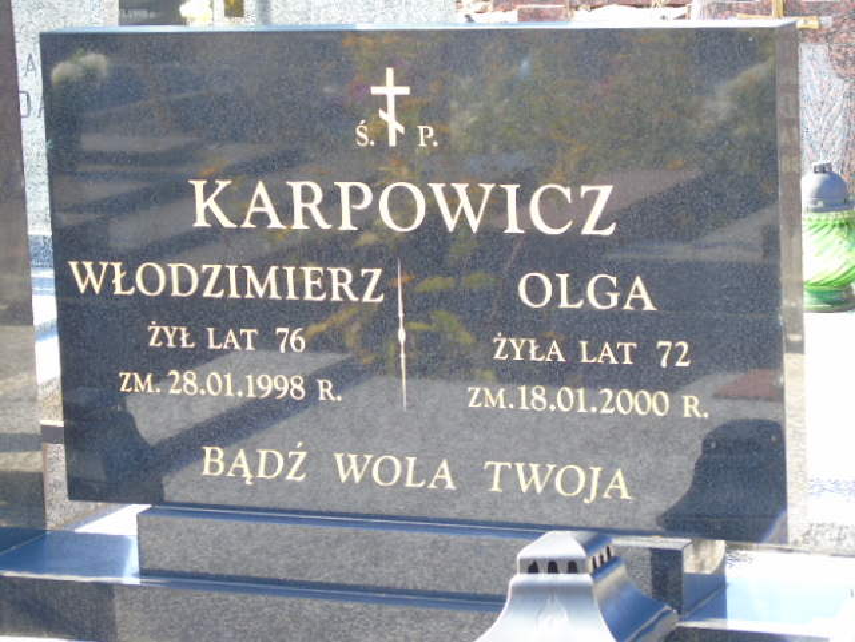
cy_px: 321
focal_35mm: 124
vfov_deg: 12.0
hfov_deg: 15.9
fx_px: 3063
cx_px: 428
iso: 80
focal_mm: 22
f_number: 4.6
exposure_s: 1/30
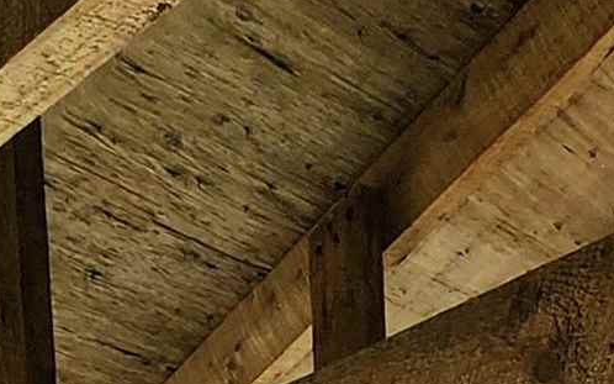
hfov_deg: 22.5
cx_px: 736
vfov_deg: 9.5
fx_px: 1422
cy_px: 1320
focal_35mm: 85
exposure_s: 1/120
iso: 80
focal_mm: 2.2
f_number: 2.2
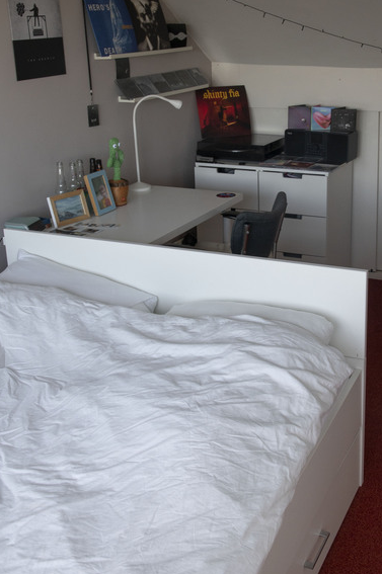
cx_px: 248
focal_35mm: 42
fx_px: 670
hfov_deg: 31.6
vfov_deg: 46.2
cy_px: 232
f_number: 14
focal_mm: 31
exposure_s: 1/40
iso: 1600
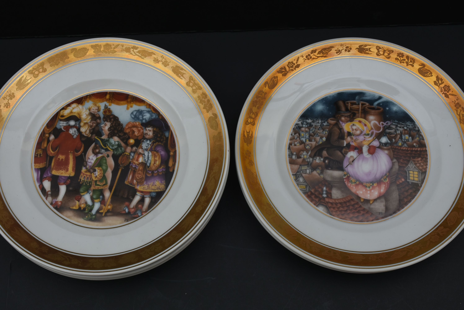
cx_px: 232
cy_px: 155
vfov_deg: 22.7
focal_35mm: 60
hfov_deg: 33.4
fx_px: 774
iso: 200
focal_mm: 40
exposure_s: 1/60
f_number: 10
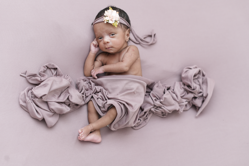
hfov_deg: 39.6
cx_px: 124
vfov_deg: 27.0
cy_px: 83
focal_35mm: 50
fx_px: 346
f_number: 1.8
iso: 1000
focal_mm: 50
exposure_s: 1/160
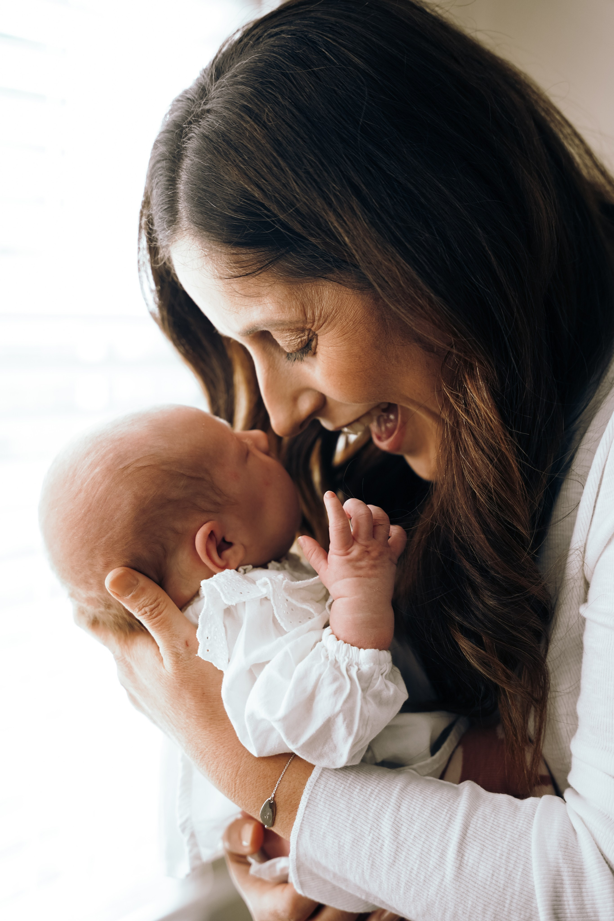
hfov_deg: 20.3
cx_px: 307
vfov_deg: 30.0
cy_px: 460
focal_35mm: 67
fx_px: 1717
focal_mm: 67.1
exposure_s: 1/320
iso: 400
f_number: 3.2
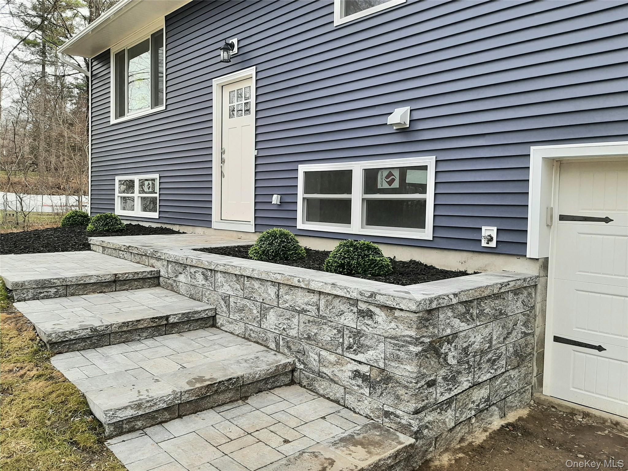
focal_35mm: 26
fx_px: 472
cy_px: 236
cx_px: 314
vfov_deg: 53.1
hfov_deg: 67.3
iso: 40
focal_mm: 3.93
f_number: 1.7
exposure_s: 1/769
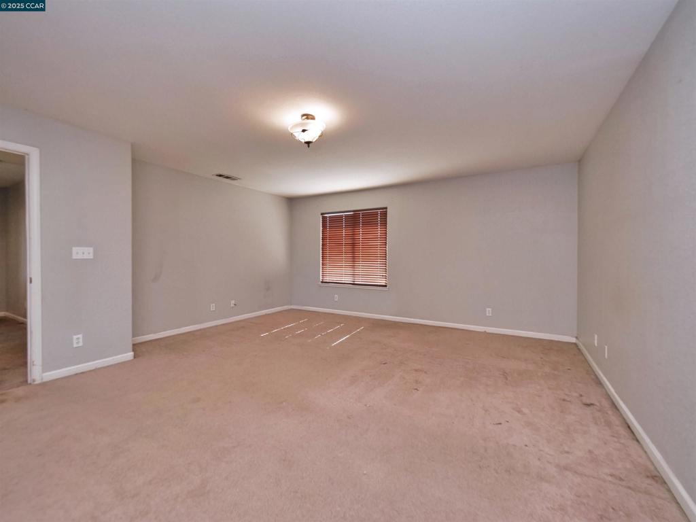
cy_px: 261
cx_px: 348
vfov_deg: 85.7
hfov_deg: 102.1
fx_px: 281
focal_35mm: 14
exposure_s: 1/160
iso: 800
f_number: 3.5
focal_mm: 7
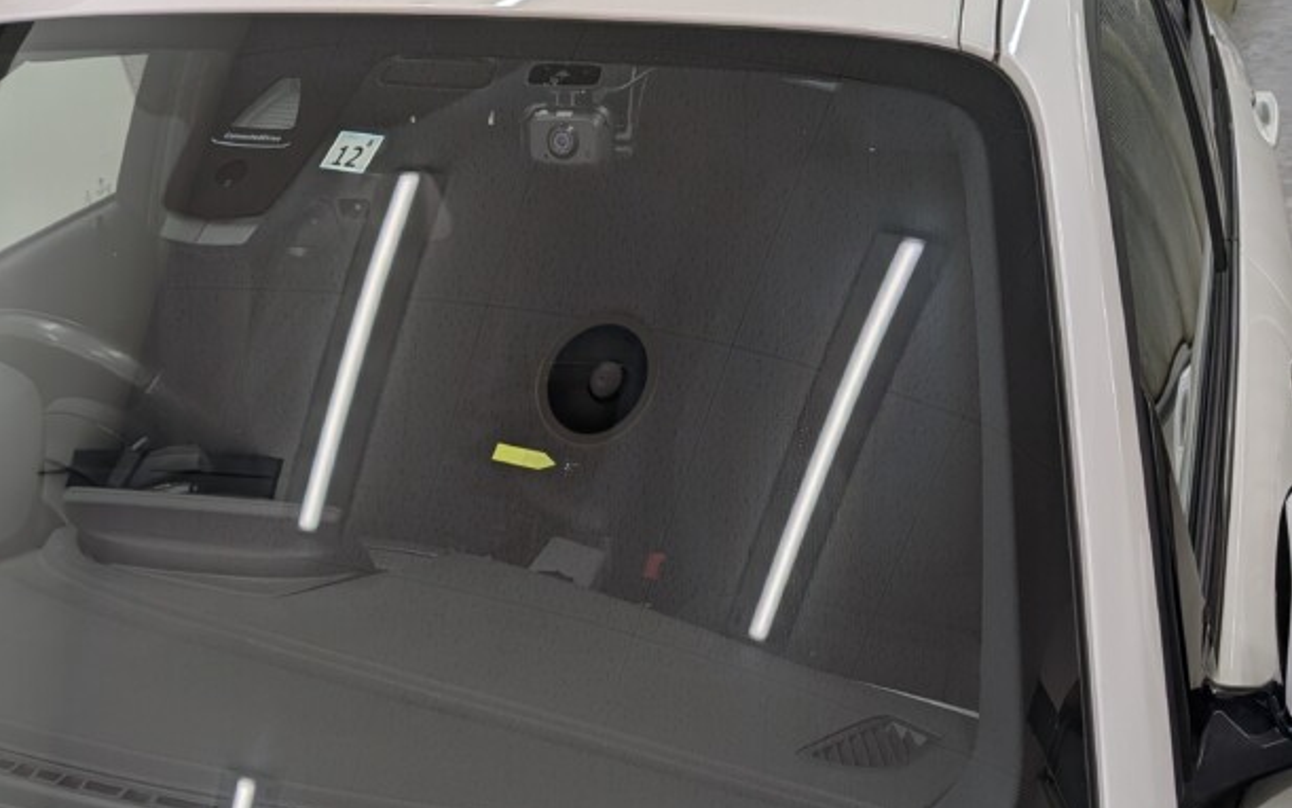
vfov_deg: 36.1
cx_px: 630
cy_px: 503
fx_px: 1233
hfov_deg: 55.3
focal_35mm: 35
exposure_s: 1/592
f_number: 1.7
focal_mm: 4.53
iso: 34
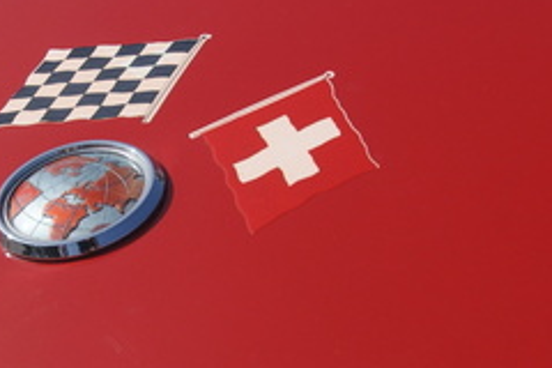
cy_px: 301
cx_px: 139
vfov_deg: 9.1
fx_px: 2300
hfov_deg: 13.6
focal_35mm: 150
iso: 100
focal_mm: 40
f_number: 9
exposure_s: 1/320
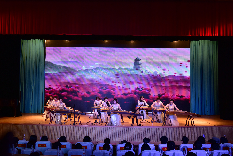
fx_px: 246
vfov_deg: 35.1
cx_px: 116
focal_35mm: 38
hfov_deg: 50.7
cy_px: 78
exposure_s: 1/160
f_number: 9
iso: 1000
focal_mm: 38
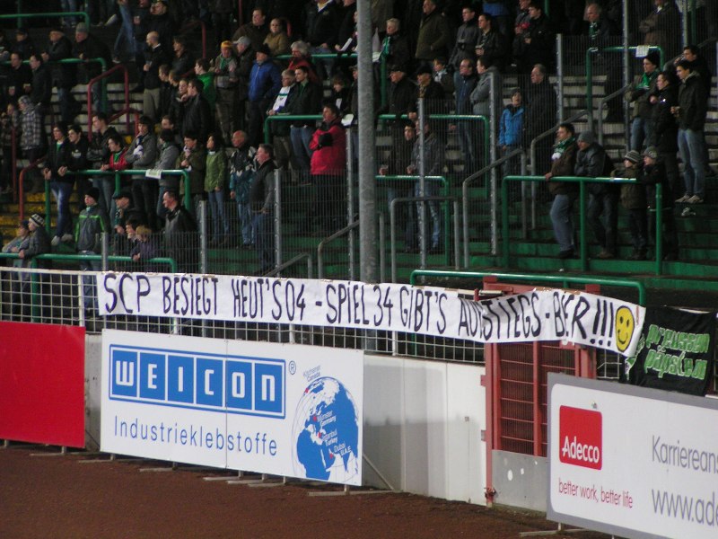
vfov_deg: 7.2
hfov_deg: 9.6
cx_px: 359
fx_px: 4273
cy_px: 270
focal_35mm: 206
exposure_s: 1/15
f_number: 3.5
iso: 200
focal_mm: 31.5
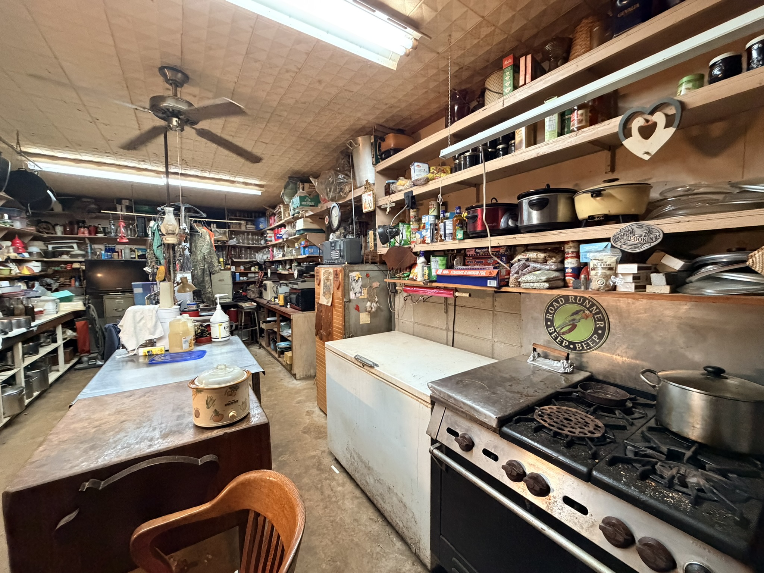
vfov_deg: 85.7
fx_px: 309
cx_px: 382
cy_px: 286
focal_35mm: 14
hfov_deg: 102.1
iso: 640
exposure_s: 1/60
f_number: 2.2
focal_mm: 2.22
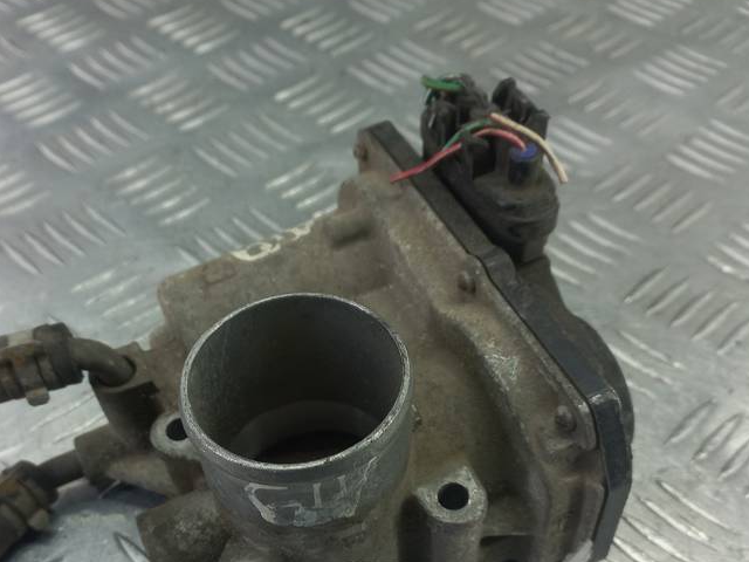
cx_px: 315
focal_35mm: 40
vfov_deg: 35.2
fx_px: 865
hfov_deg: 46.6
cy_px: 414
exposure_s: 1/50
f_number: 1.8
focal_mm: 4.6
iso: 64
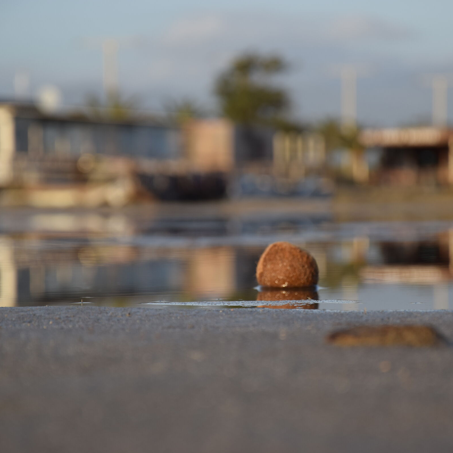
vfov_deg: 8.7
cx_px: 261
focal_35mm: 202
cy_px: 227
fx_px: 2985
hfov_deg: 8.7
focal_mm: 105
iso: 200
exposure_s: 1/500
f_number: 6.3
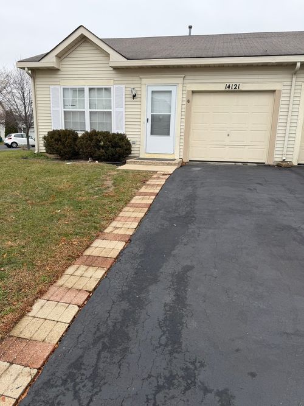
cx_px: 152
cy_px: 203
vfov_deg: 71.6
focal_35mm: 24
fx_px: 281
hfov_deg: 56.8
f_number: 1.78
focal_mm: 6.76
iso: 64
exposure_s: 1/254
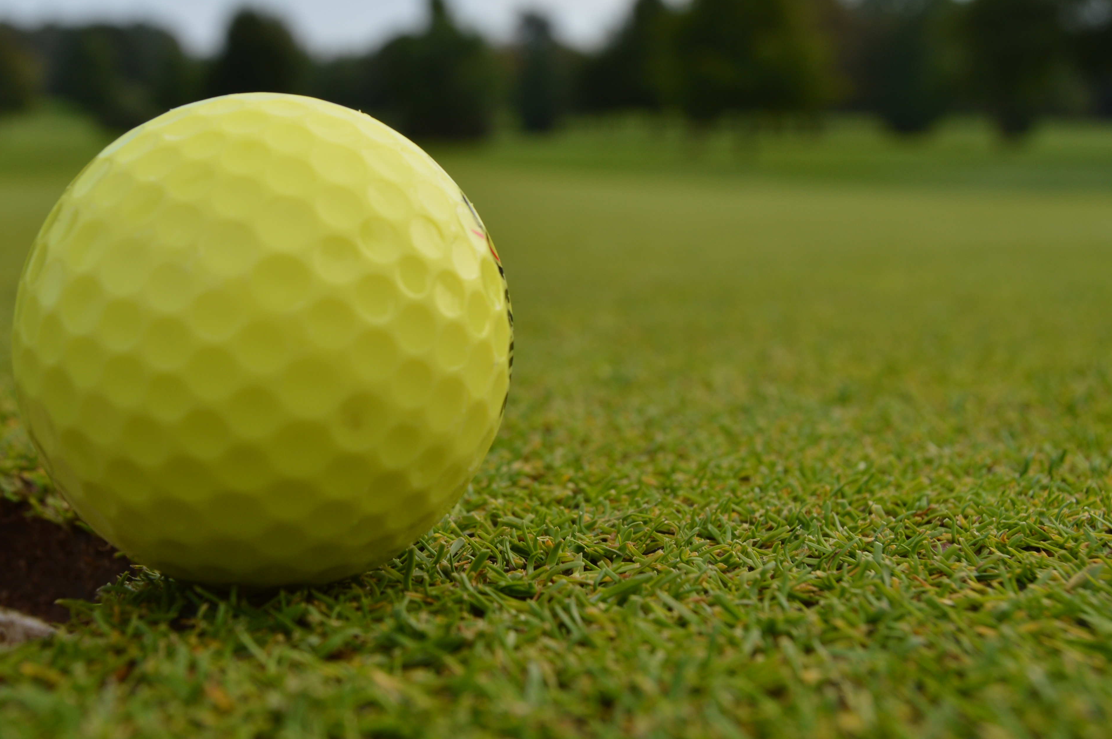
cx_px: 387
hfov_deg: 36.1
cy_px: 256
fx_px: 1691
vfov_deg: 24.6
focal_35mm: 55
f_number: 8
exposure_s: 1/250
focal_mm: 23
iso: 100
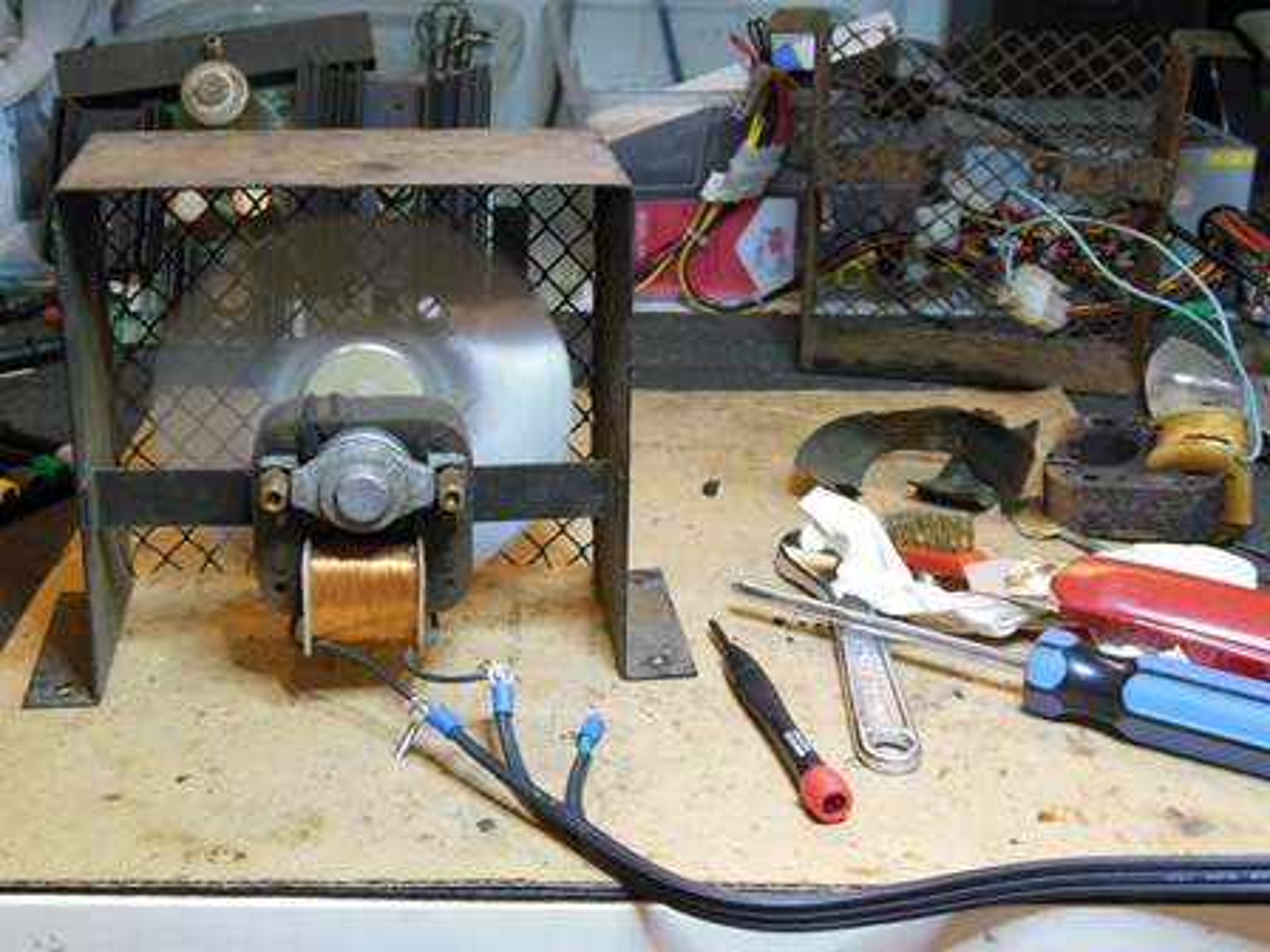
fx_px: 1578
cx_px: 635
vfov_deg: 33.6
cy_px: 476
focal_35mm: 43
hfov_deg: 43.9
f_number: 3.8
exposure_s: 1/13
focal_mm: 7.7
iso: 400
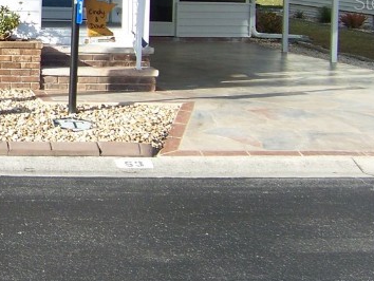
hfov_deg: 17.9
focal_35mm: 104
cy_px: 1
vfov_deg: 14.0
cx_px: -88
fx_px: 1124
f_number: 2.8
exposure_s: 1/500
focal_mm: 5.85
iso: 64
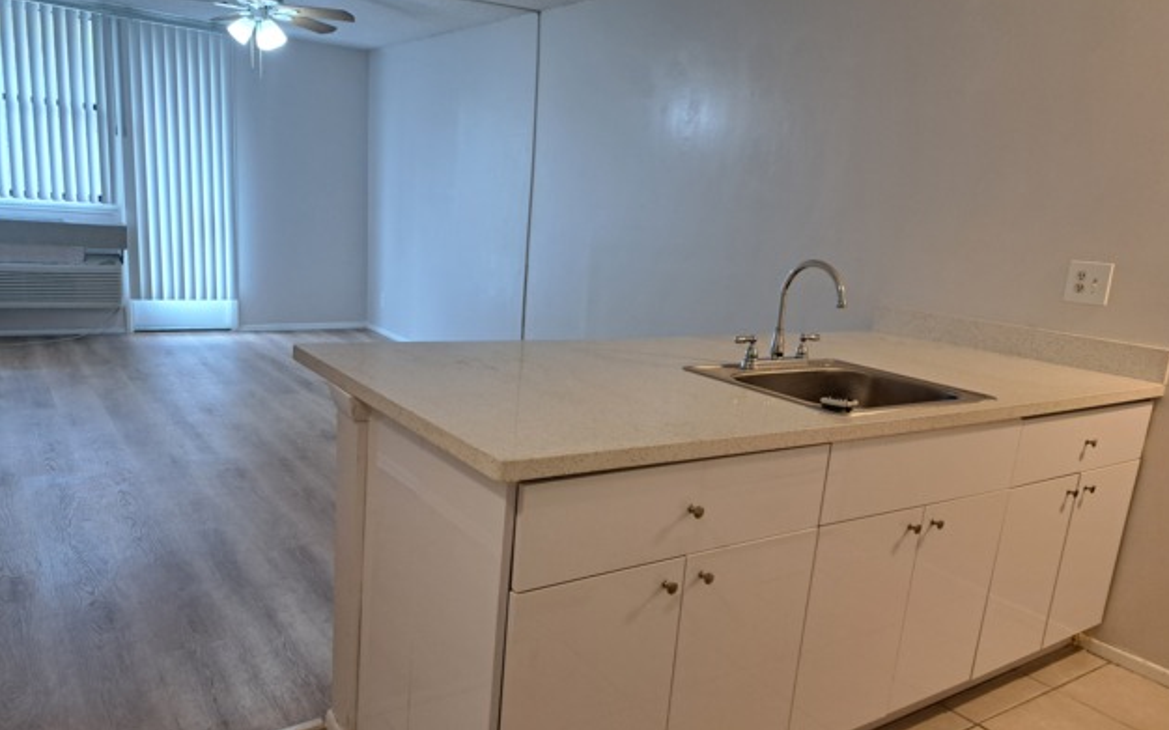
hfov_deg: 70.4
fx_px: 828
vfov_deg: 47.4
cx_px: 596
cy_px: 431
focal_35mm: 26
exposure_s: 1/60
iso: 160
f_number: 1.8
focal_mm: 5.23
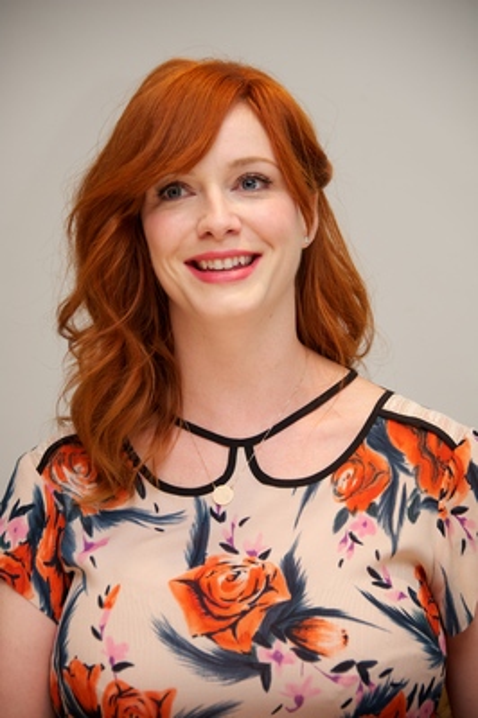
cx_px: 239
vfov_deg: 14.2
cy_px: 359
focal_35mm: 145
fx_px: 2893
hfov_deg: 9.4
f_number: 5.6
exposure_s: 1/60
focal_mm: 145
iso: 500
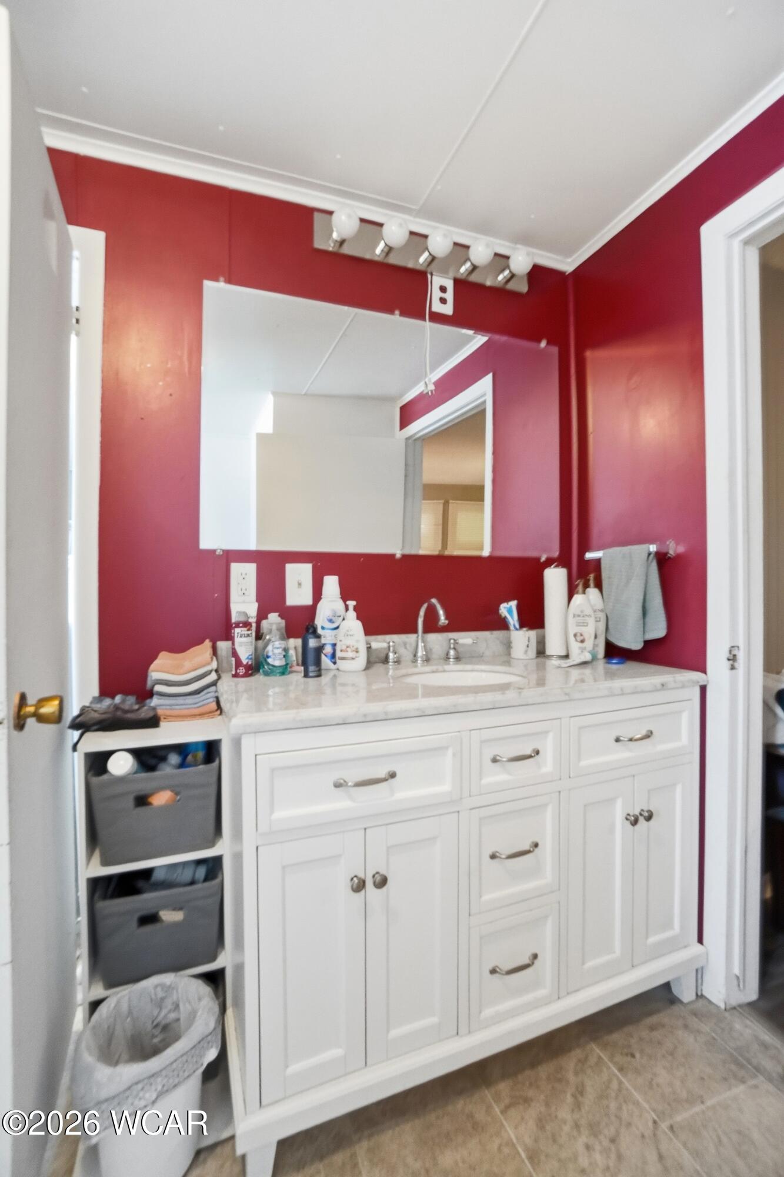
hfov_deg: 77.3
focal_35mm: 15
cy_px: 588
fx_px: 490
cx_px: 392
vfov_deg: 100.4
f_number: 5.6
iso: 160
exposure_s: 1/30
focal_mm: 10
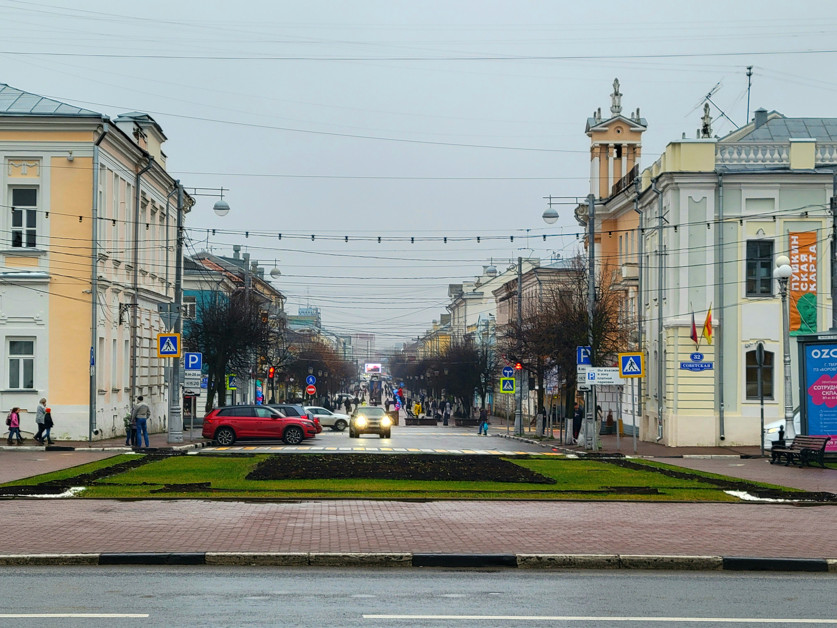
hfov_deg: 63.4
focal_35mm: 28
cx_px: 418
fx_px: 677
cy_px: 314
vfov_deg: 49.7
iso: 50
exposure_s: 1/120
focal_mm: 5.9
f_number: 2
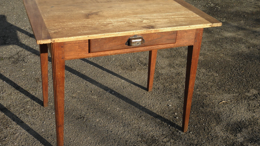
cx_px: 130
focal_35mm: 45
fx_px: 310
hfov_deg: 45.5
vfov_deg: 26.5
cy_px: 74
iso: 100
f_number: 3.8
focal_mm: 7.5
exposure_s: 1/400
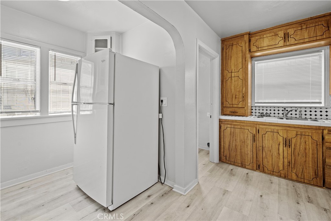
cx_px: 166
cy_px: 110
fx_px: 138
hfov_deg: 100.4
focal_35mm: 15
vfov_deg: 77.3
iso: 800
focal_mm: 15
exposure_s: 1/30
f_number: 6.3
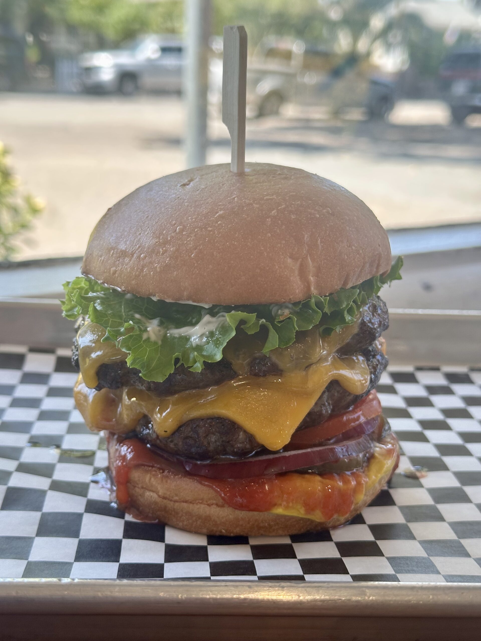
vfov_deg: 39.7
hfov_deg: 30.3
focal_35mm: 48
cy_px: 320
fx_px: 889
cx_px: 240
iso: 64
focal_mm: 6.86
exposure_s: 1/401
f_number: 1.78
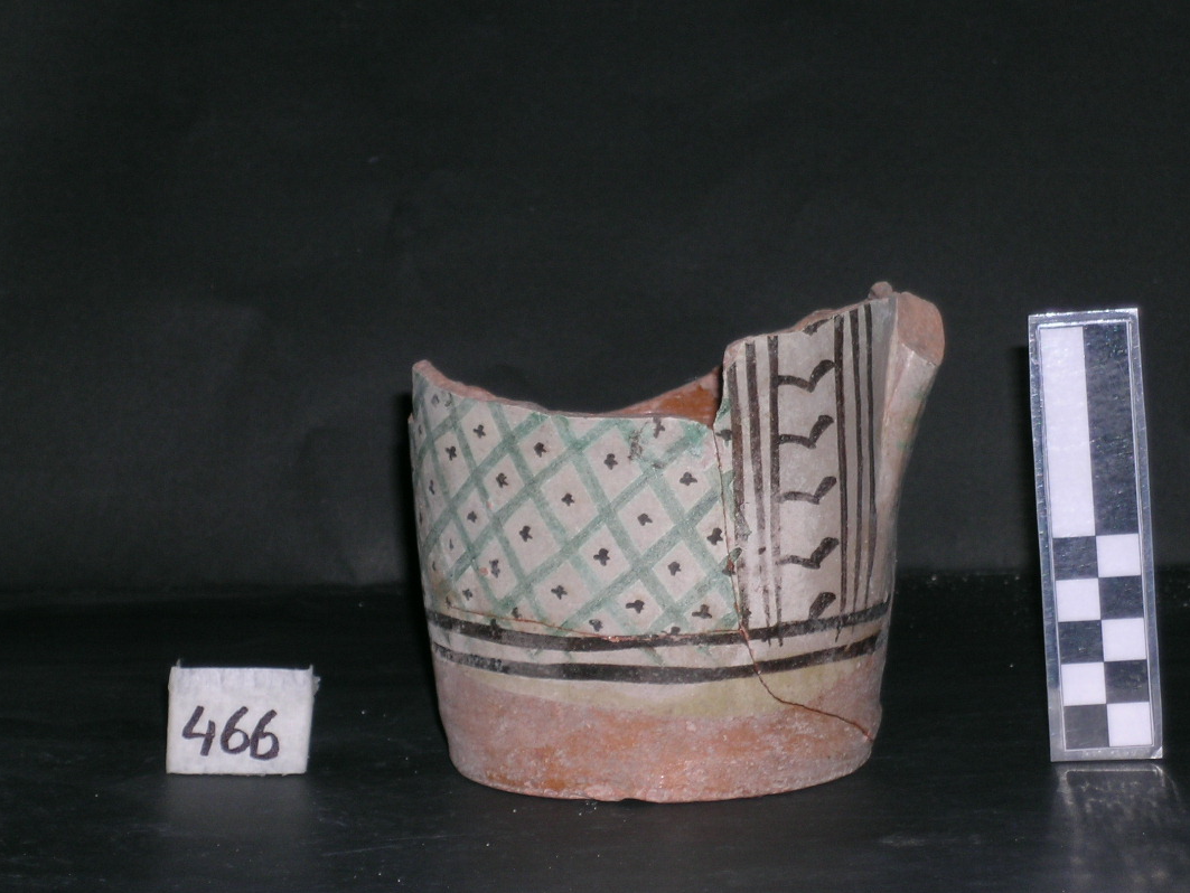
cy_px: 466
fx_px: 4471
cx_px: 640
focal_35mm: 130
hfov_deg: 15.2
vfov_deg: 11.4
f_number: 4.5
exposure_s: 1/121
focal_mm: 22.5
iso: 50
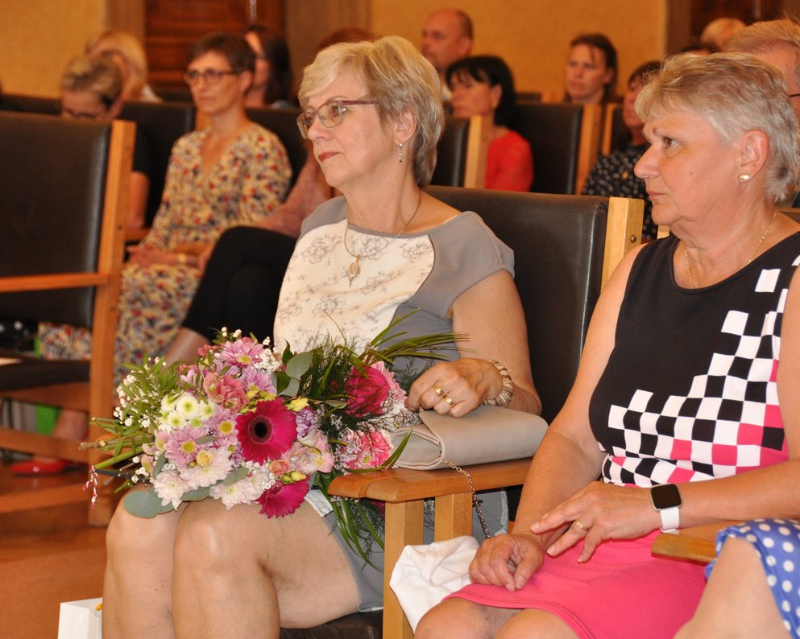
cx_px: 458
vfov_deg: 13.0
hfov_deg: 16.2
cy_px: 320
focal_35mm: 119
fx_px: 2817
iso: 800
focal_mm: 70
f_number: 5
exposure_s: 1/60
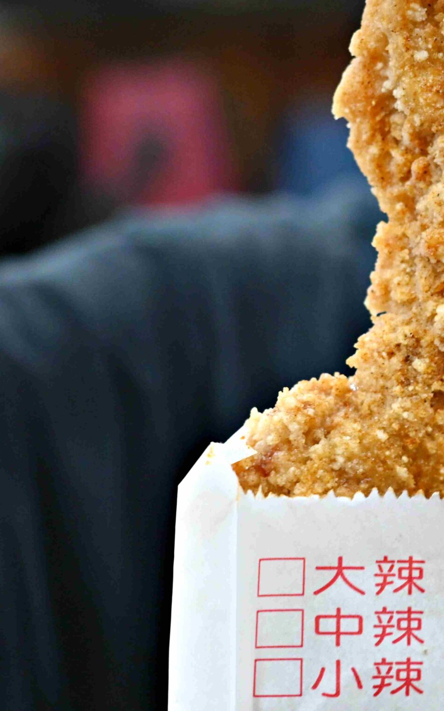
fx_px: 2477
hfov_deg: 10.0
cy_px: 327
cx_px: 574
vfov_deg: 16.3
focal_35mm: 128
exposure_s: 1/200
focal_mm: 50
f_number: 3.2
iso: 1250
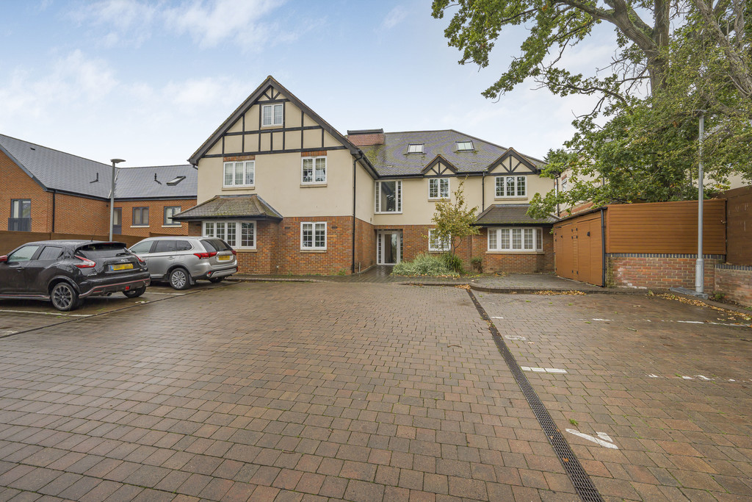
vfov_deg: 81.2
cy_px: 251
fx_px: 292
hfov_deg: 104.2
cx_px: 376
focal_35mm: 14
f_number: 9
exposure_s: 1/160
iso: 250
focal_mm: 14
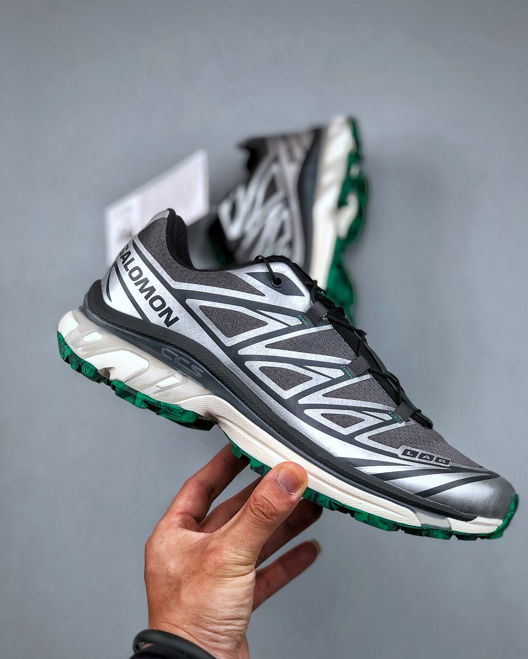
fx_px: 1211
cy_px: 357
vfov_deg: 30.5
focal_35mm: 62
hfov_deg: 24.6
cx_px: 263
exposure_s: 1/50
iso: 20
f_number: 2.8
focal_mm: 6.6
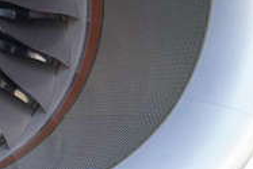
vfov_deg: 17.5
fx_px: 542
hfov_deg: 22.8
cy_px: 16
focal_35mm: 77
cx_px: -93
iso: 1600
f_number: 3.5
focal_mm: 24
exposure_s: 1/1250
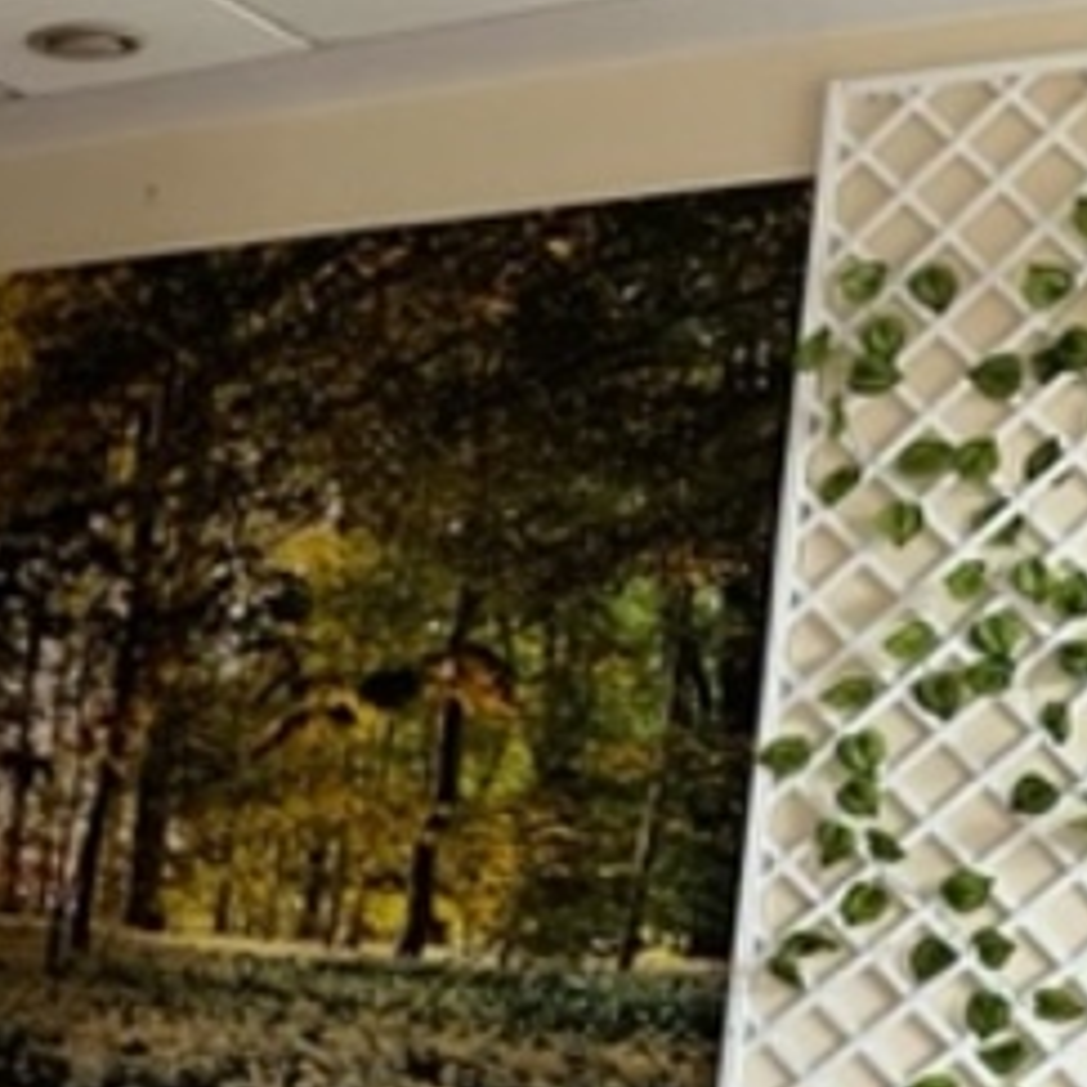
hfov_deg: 17.5
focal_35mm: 84
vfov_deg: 19.9
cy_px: 1125
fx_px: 2984
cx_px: -749
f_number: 1.6
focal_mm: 5.1
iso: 160
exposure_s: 1/60
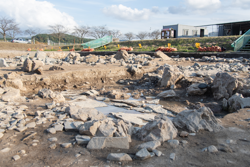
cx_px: 128
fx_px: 222
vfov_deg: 41.2
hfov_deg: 58.7
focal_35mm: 32
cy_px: 84
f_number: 4
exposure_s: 1/500
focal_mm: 30
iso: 125
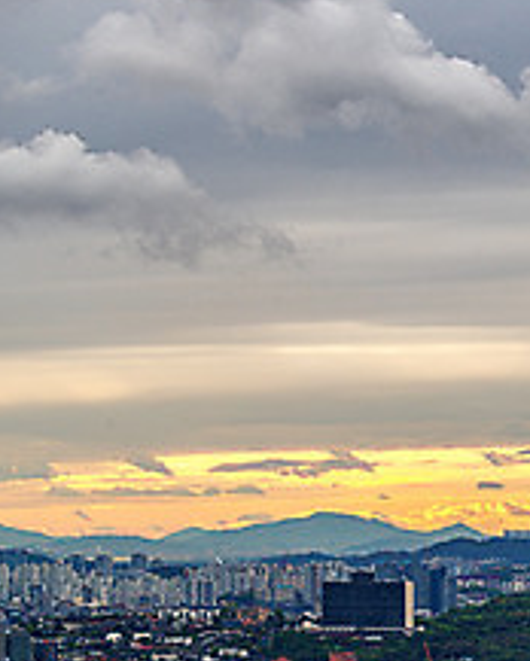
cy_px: 466
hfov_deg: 5.4
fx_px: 5580
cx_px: 908
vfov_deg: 6.8
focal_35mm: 285
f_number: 11
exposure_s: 1/25
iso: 64
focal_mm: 110
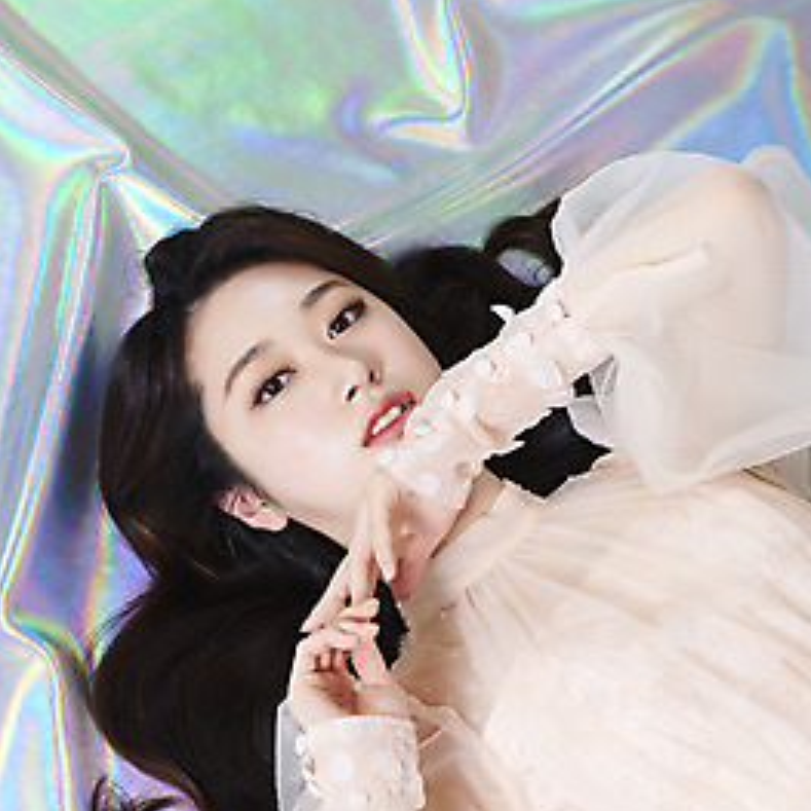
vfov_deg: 12.8
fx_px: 3605
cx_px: 409
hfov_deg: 12.8
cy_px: 558
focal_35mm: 136
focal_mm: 105
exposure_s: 1/125
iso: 64
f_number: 11
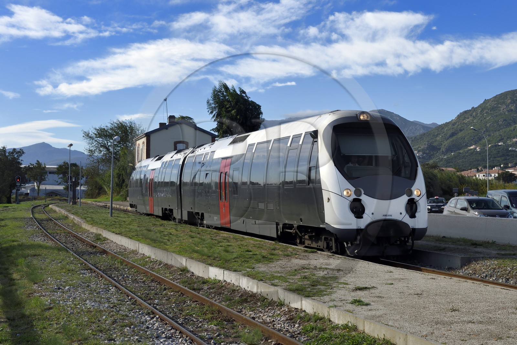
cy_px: 172
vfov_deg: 26.0
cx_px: 258
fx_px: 747
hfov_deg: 38.2
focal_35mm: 52
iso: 200
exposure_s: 1/400
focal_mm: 52
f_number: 10
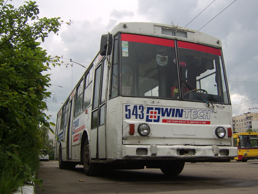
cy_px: 97
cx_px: 129
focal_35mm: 31
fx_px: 231
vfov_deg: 45.4
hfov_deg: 58.4
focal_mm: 8.13
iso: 71
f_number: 4
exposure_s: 1/353
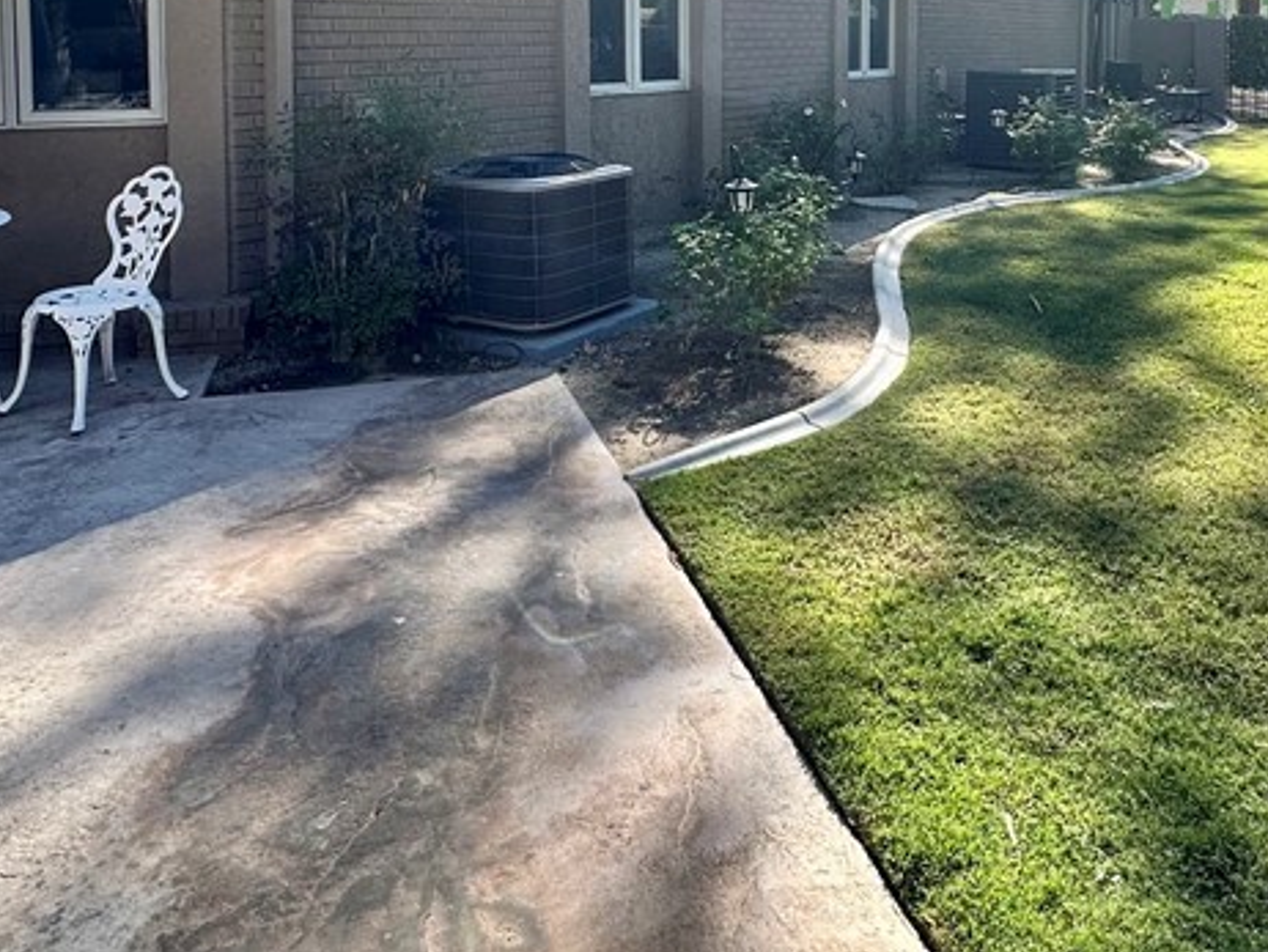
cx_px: 725
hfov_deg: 58.1
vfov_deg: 41.7
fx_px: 1136
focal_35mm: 31
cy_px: 91
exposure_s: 1/754
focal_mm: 2.22
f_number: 2.2
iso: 40
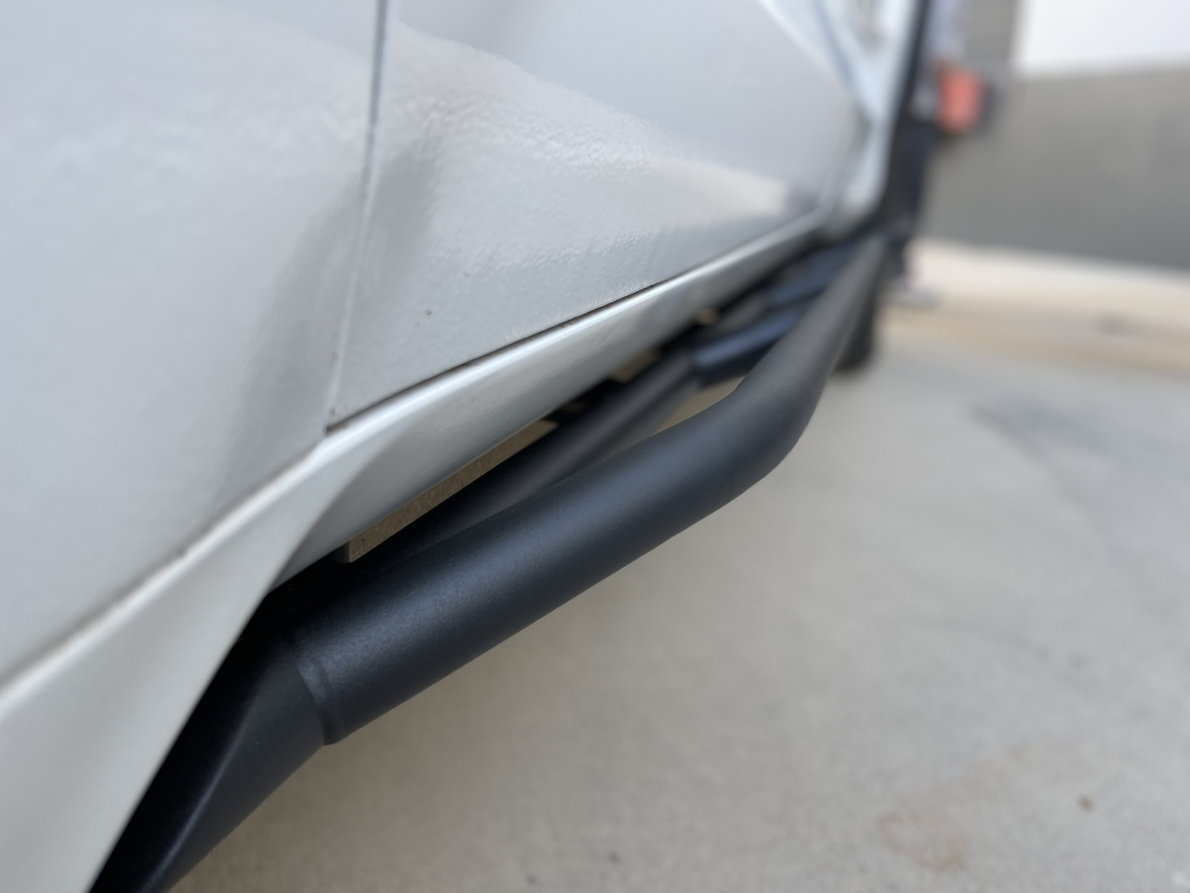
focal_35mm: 26
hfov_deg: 67.3
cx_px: 595
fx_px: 894
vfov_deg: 53.1
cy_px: 446
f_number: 1.6
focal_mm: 5.1
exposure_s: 1/149
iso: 32
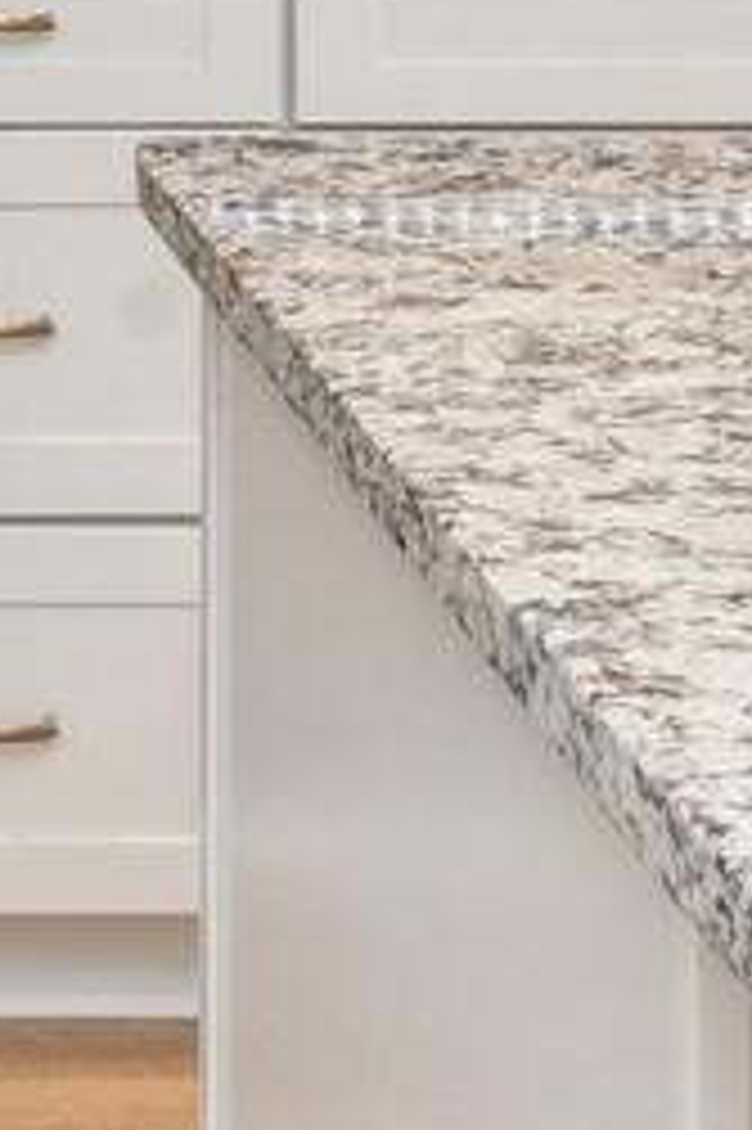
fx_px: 3200
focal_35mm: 102
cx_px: -504
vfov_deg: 17.7
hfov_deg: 12.5
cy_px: -626
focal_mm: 16
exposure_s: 1/10
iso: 200
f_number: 8
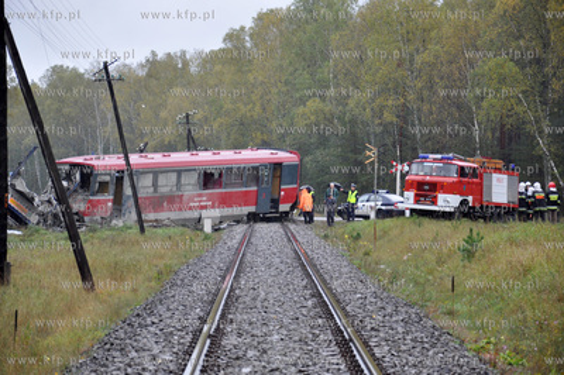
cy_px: 188
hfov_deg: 13.1
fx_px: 2465
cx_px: 282
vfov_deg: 8.7
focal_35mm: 158
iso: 400
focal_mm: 105
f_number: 5.6
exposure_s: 1/100
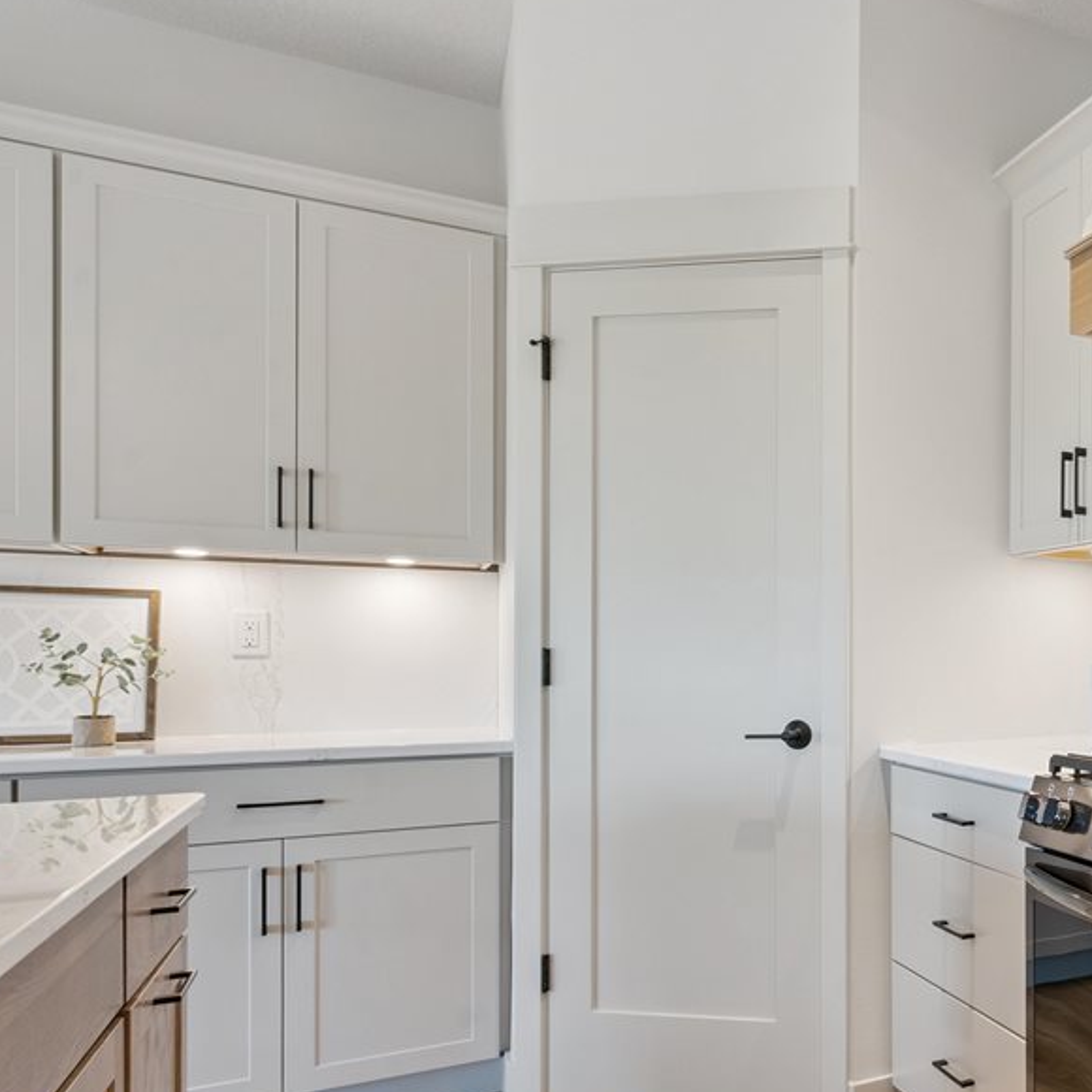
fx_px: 1071
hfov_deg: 42.8
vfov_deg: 53.7
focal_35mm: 30
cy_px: 656
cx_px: 1188
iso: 400
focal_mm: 16
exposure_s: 1/8
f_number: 10
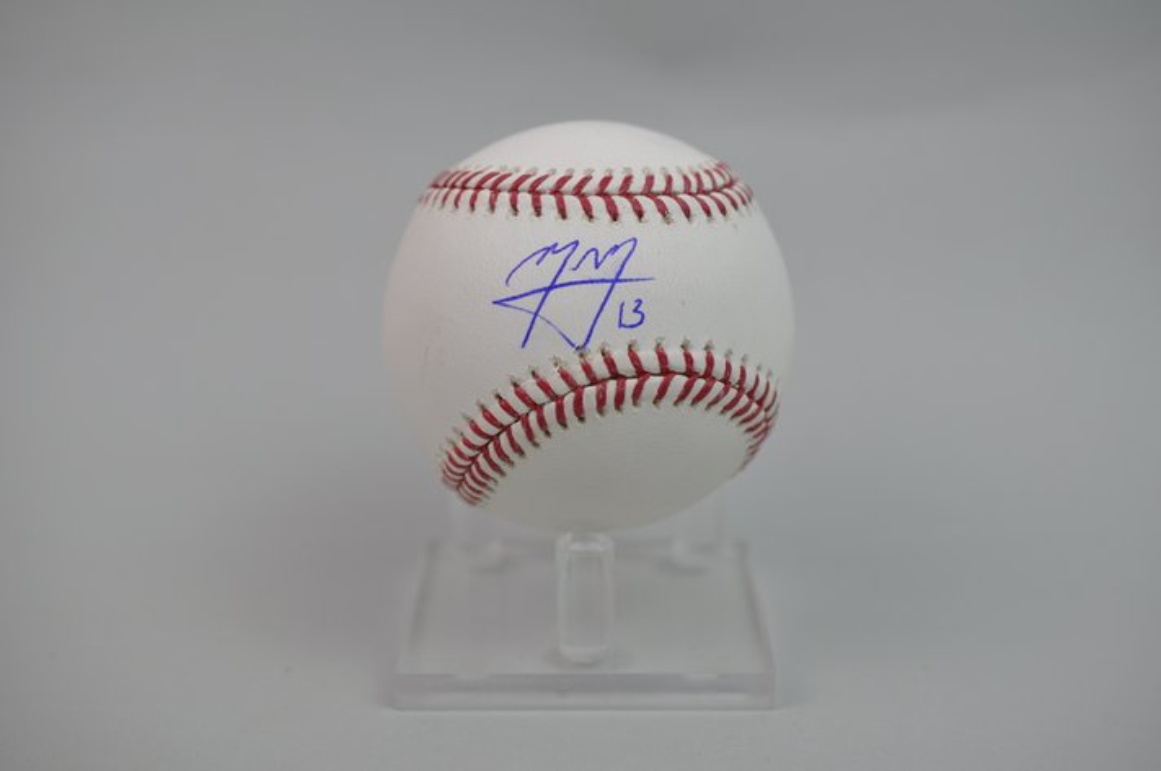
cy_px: 386
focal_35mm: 60
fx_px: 1933
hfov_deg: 33.4
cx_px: 580
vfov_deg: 22.6
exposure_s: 1/80
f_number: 4.5
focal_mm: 40
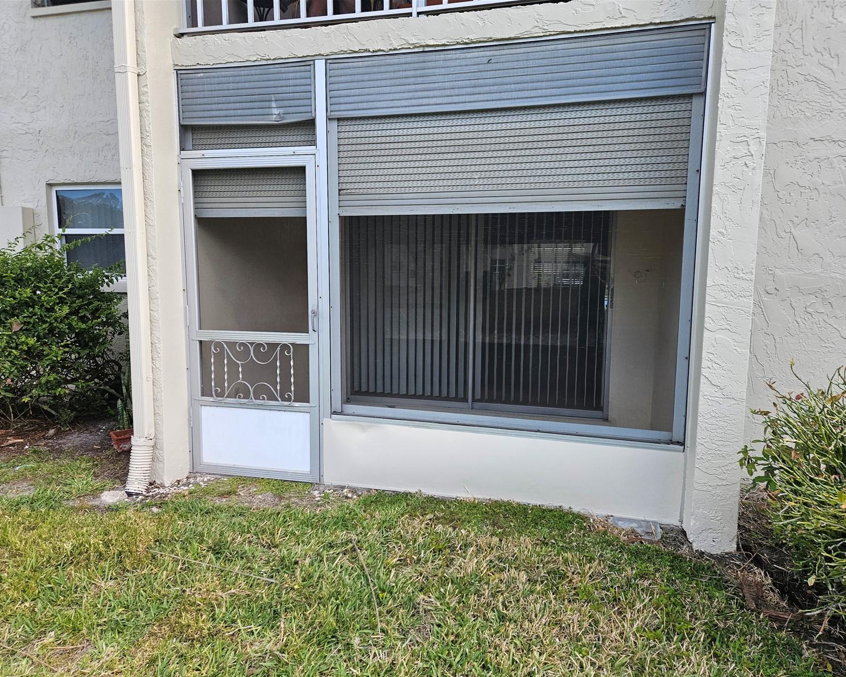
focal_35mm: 24
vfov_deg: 58.8
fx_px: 601
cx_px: 446
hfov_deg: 70.2
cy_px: 339
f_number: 1.8
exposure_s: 1/719
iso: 50
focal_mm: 5.4
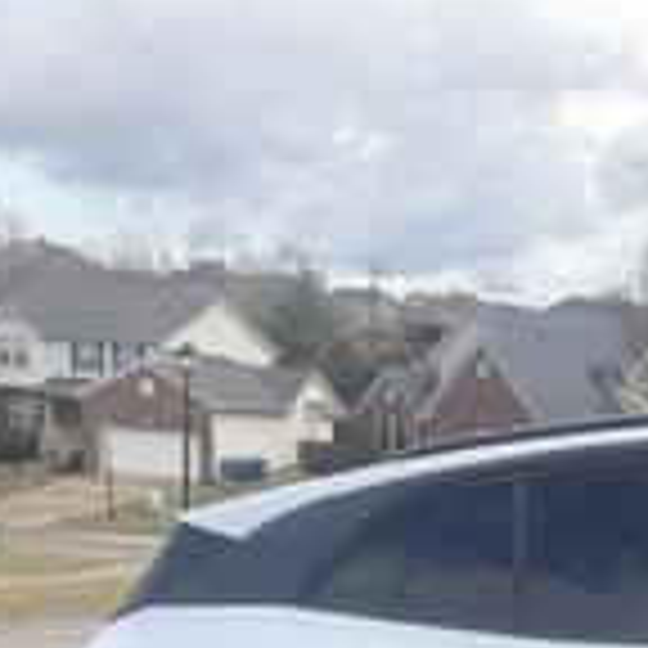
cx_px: 1035
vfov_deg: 21.3
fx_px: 1567
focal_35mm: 74
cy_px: 832
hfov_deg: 19.6
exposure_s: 1/992
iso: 80
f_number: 1.78
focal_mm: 6.76
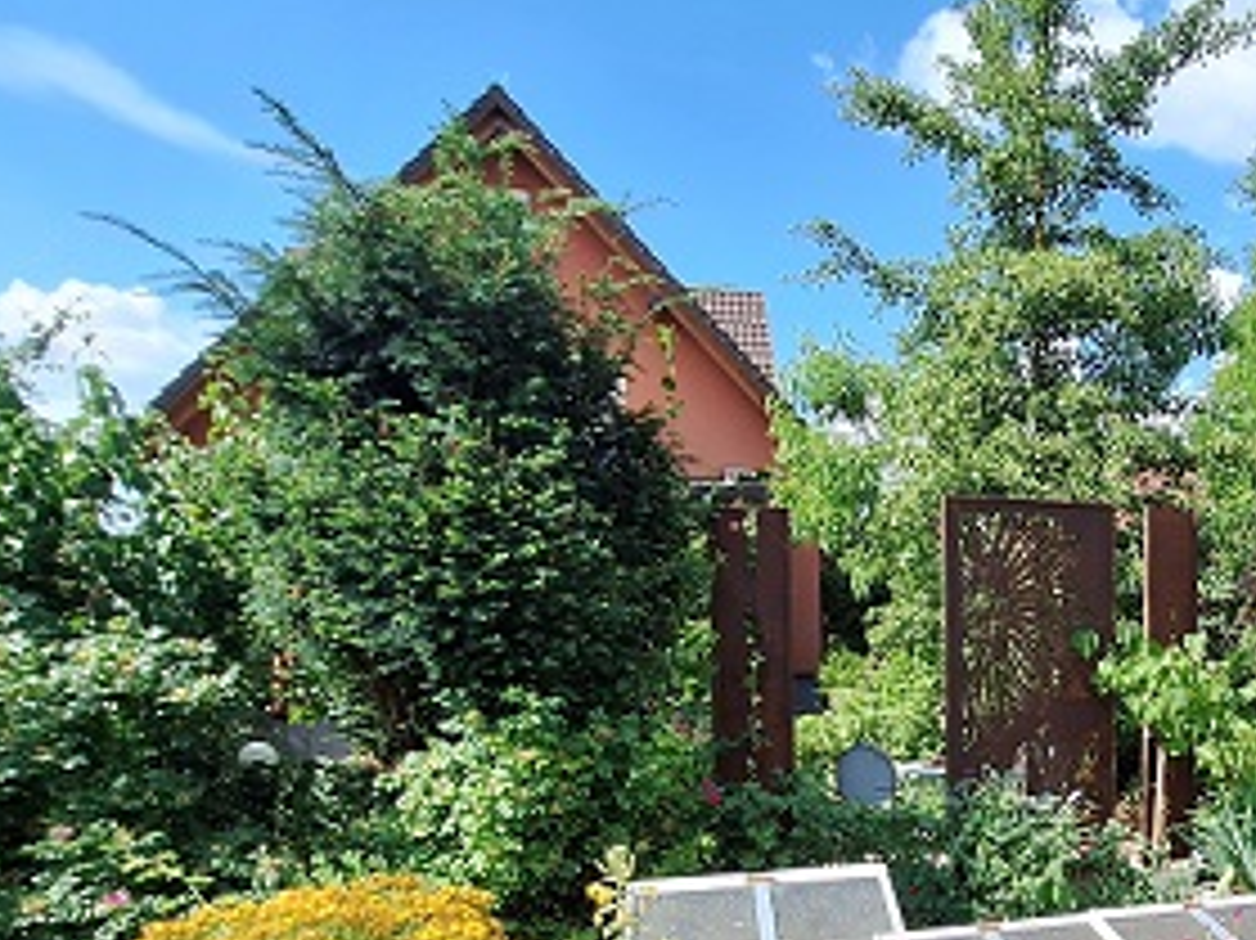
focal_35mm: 28
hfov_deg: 57.8
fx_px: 1016
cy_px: 756
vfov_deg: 47.0
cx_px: 1035
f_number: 2.2
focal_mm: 1.74
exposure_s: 1/1447
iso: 40
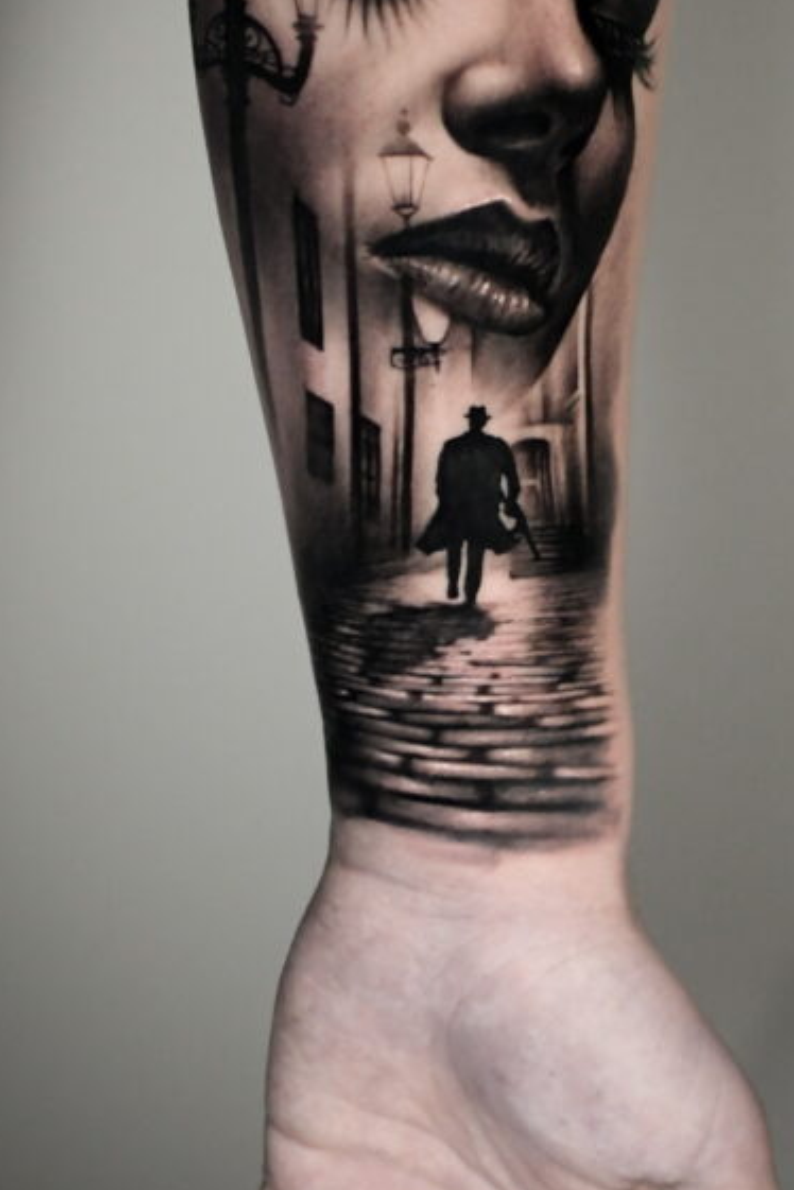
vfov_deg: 21.4
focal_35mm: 95
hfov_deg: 14.4
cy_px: 401
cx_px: 574
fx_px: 3143
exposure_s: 1/3200
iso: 6400
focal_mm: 35
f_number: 1.8
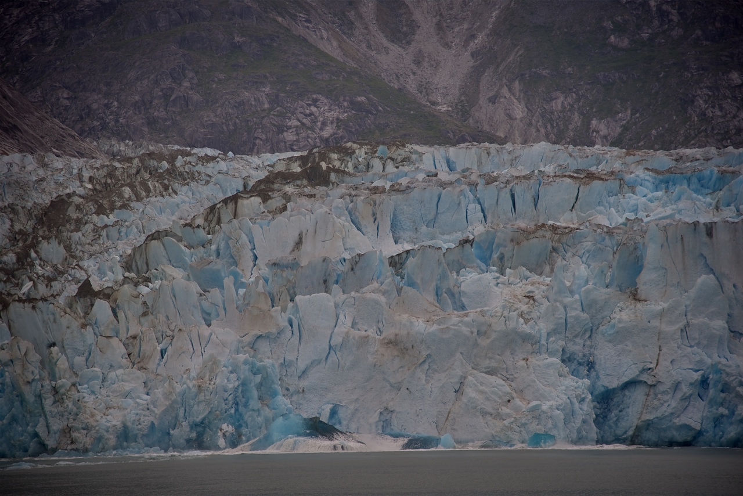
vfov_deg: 11.4
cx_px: 372
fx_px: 2477
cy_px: 248
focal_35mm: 120
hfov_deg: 17.1
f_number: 4
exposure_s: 1/250
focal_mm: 120
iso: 125
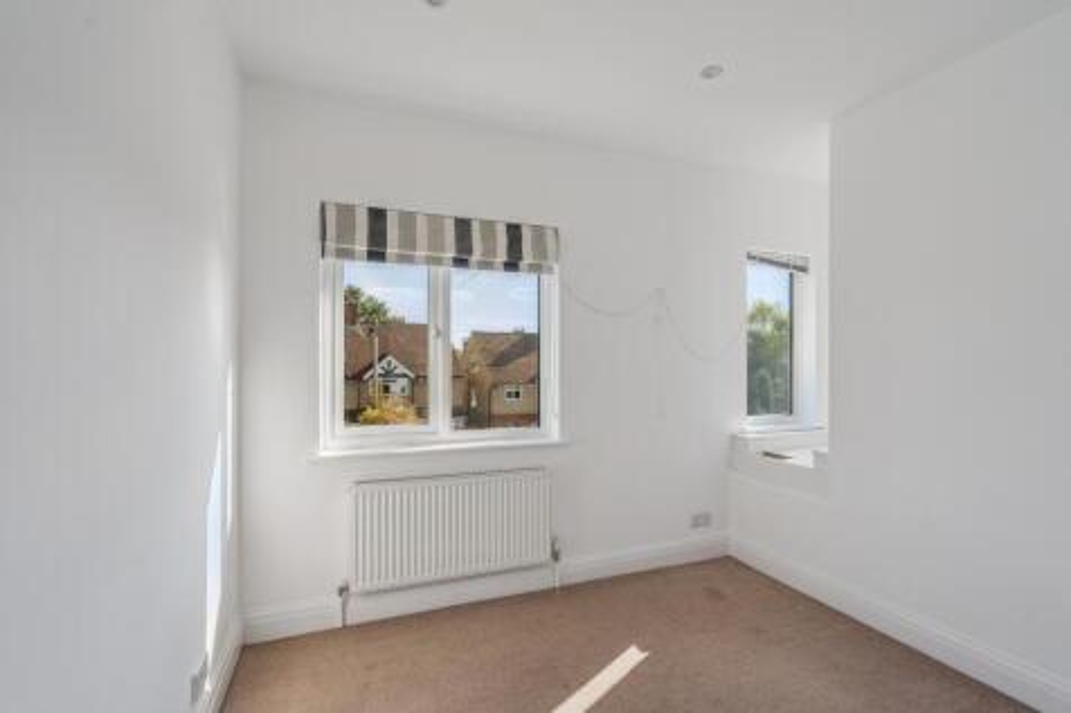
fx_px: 476
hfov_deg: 96.8
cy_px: 356
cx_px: 536
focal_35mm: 16
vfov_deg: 73.7
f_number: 5.6
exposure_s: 1/60
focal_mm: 16
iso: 320
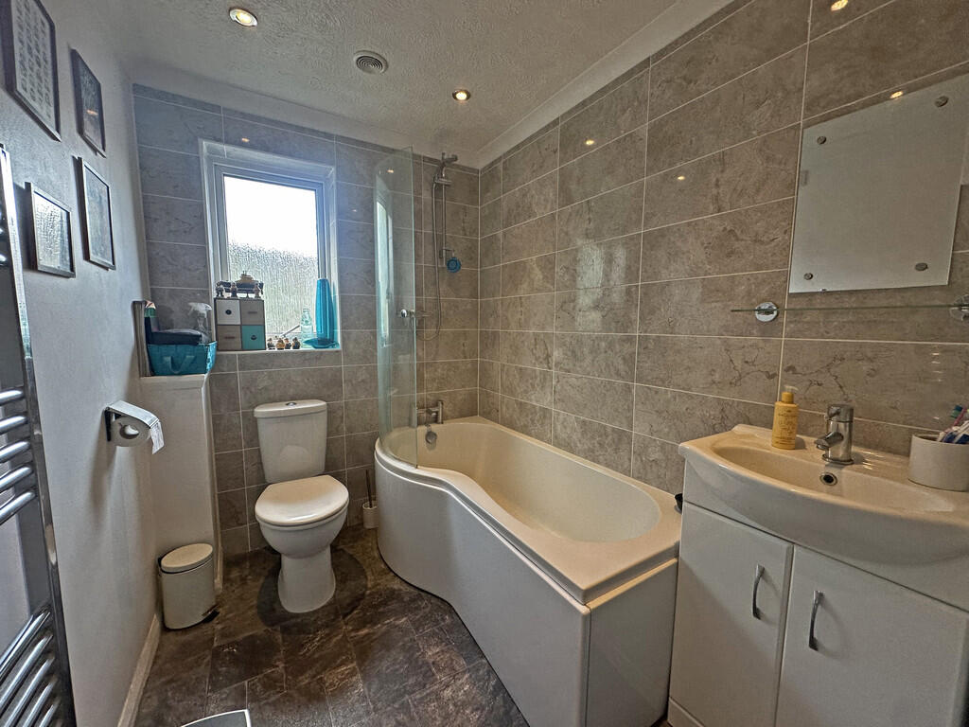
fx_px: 392
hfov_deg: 102.1
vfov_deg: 85.7
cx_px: 484
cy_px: 364
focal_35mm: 14
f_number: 2.2
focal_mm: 2.22
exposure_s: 1/100
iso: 80
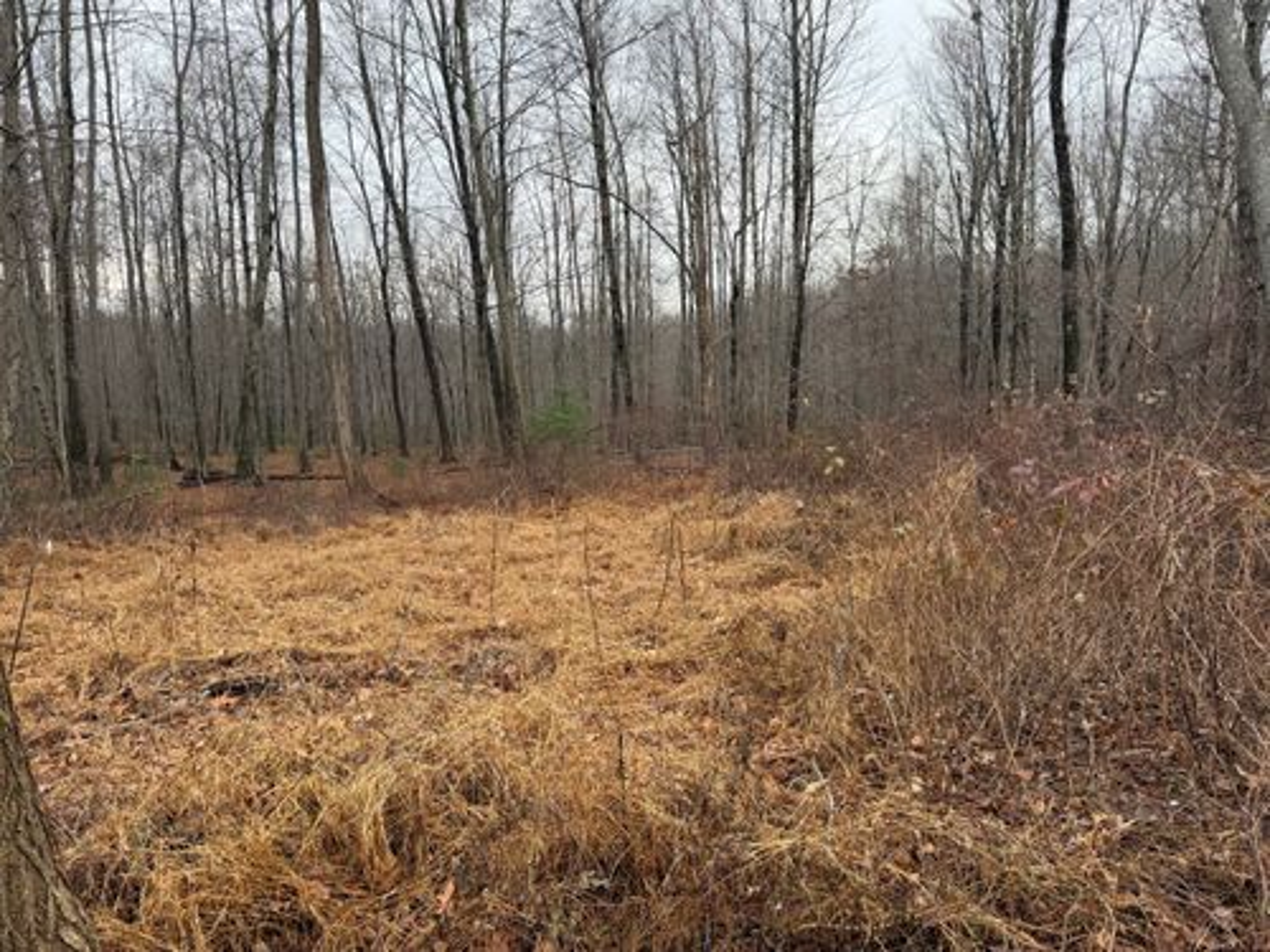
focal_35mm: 24
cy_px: 476
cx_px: 635
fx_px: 881
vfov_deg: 56.8
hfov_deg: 71.6
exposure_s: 1/622
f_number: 1.78
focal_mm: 6.76
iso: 80
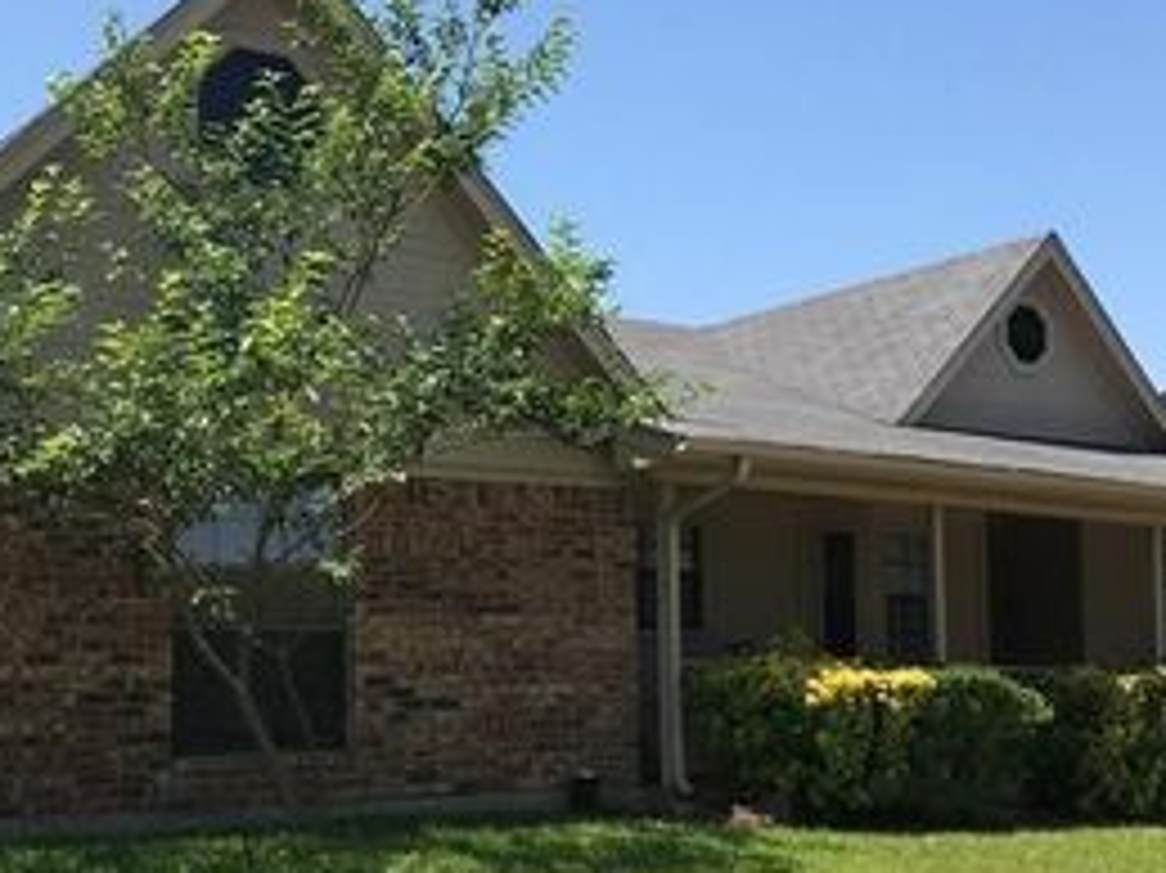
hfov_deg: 35.6
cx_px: 594
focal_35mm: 54
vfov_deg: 26.9
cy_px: 578
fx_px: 1818
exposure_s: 1/2083
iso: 20
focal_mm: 3.99
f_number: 1.8
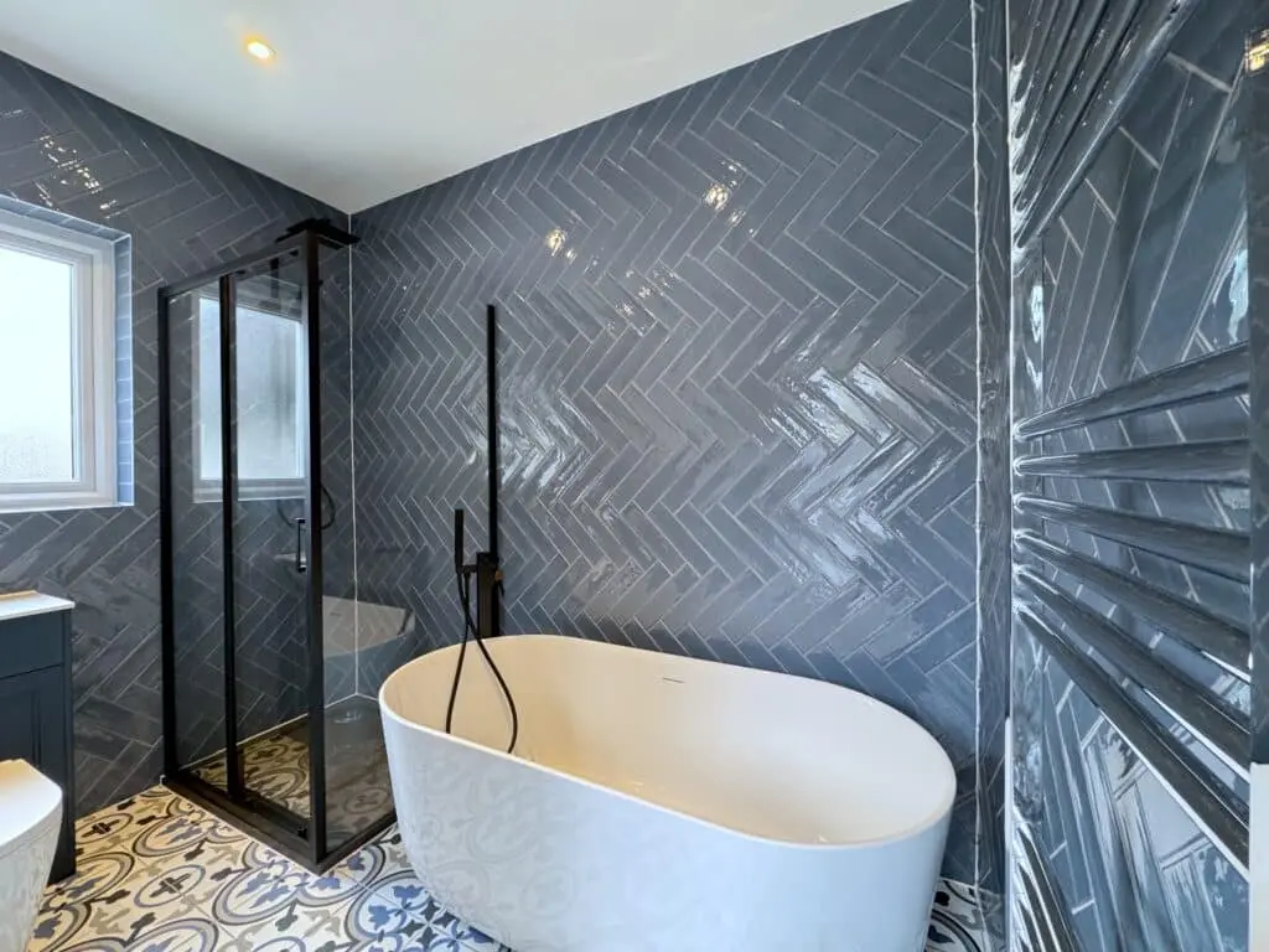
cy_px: 476
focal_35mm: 14
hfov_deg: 102.1
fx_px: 513
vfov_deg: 85.7
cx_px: 634
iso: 320
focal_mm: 2.22
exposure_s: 1/50
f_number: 2.2
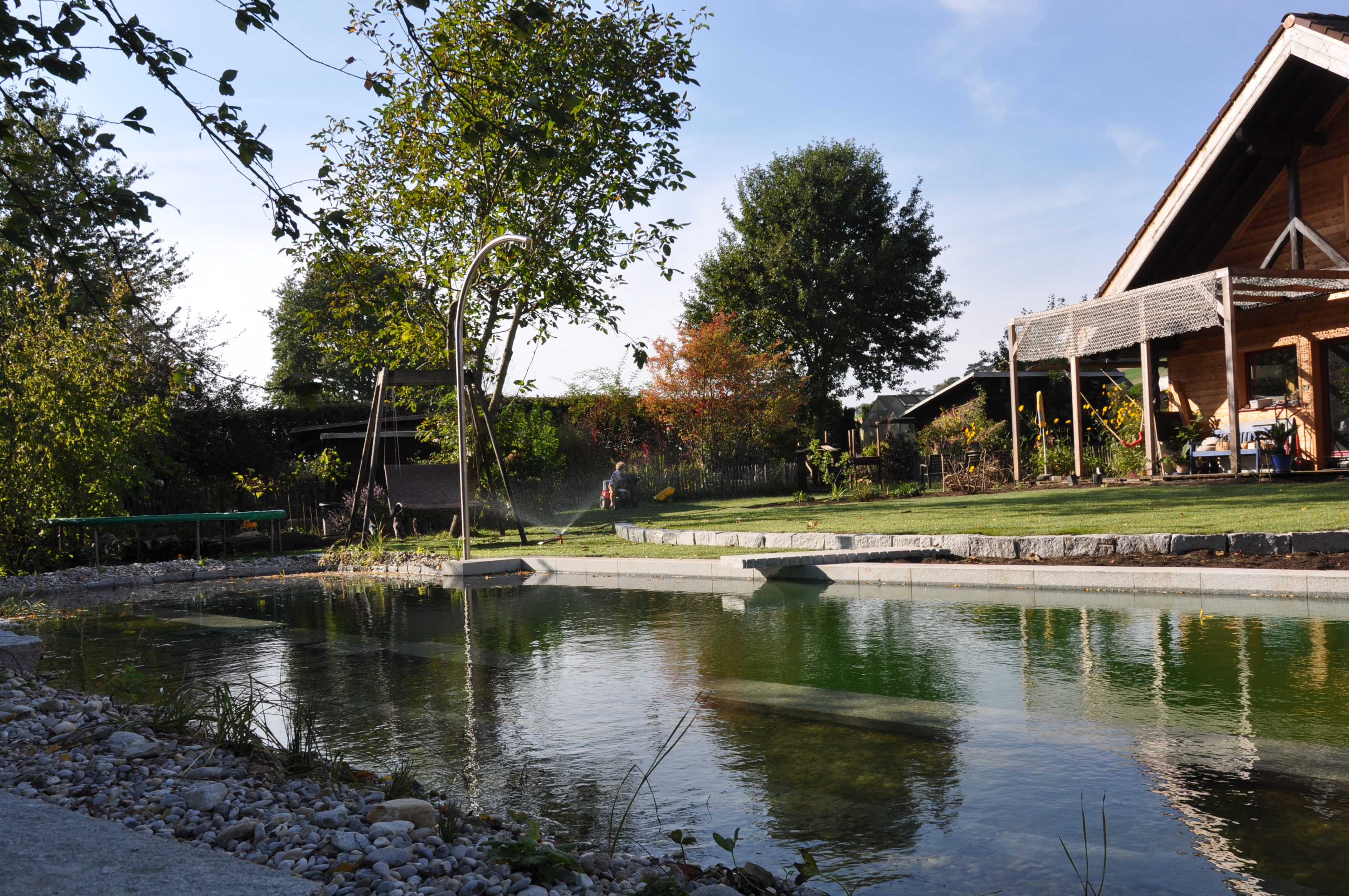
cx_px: 674
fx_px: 1179
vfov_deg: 41.6
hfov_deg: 59.6
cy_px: 448
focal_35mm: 32
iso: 200
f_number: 13
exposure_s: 1/160
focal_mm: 21
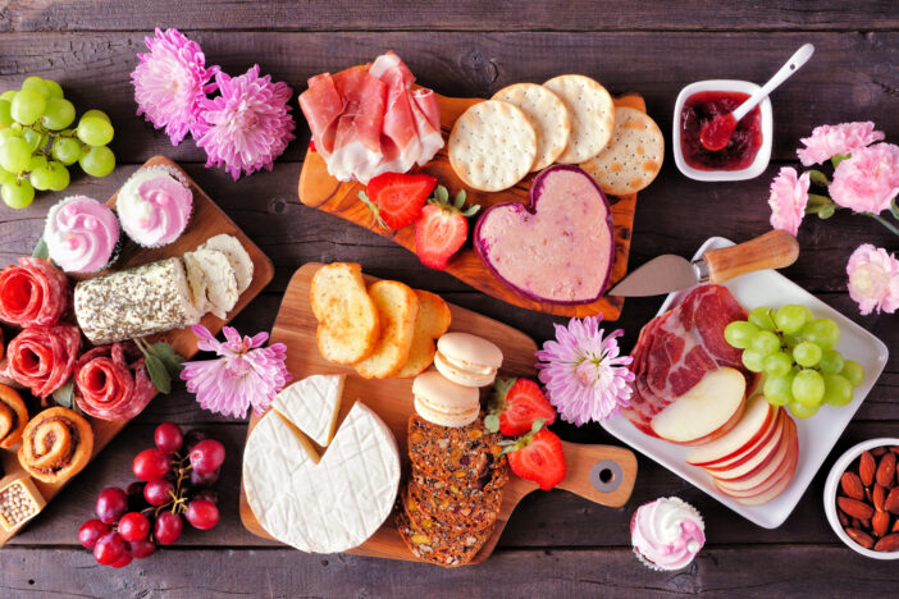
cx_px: 450
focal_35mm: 36
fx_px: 899
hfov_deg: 53.1
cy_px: 300
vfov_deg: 36.9
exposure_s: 1.6
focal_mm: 24
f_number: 16
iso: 100
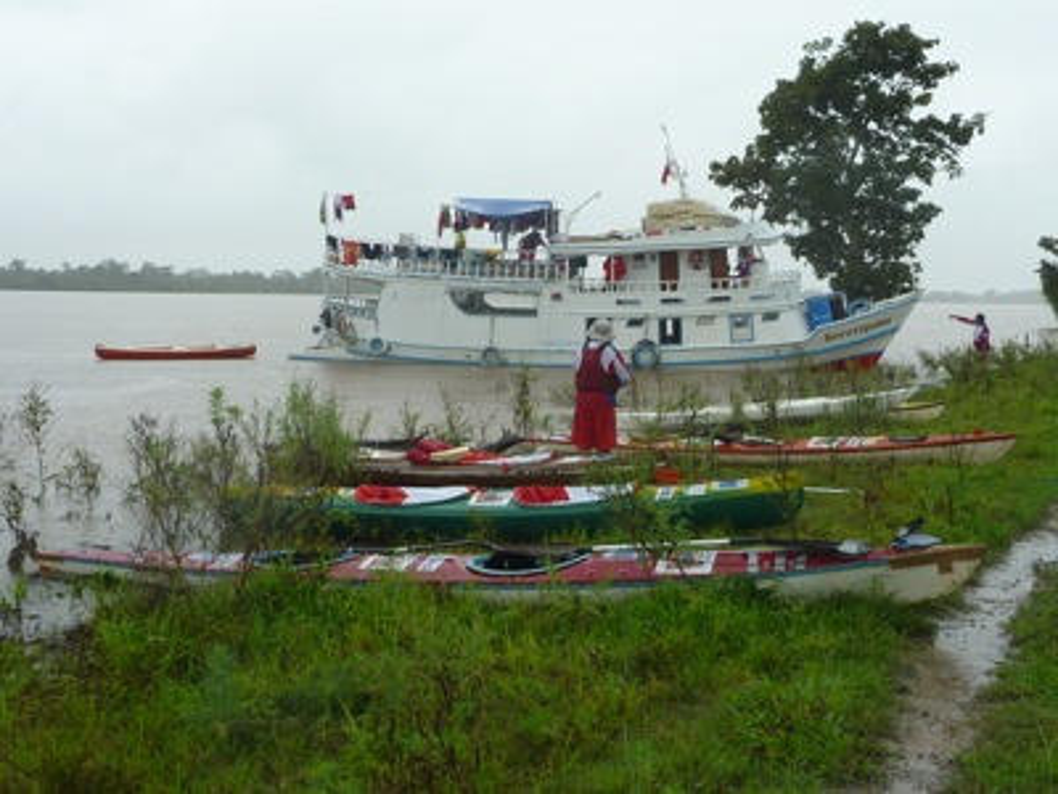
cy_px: 397
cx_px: 529
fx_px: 1284
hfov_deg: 44.8
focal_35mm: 42
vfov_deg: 34.3
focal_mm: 4.9
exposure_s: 1/50
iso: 80
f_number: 3.3
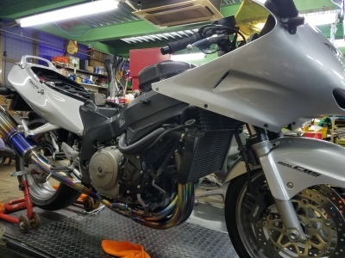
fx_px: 259
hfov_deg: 67.3
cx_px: 172
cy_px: 129
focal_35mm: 26
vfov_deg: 53.1
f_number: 1.7
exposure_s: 1/33
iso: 160
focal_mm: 4.2
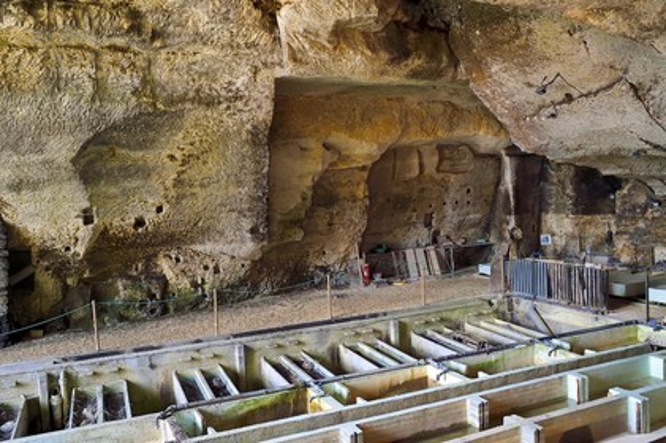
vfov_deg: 44.9
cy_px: 222
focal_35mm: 29
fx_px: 536
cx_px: 333
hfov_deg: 63.7
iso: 1600
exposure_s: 1/200
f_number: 6.3
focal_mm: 29
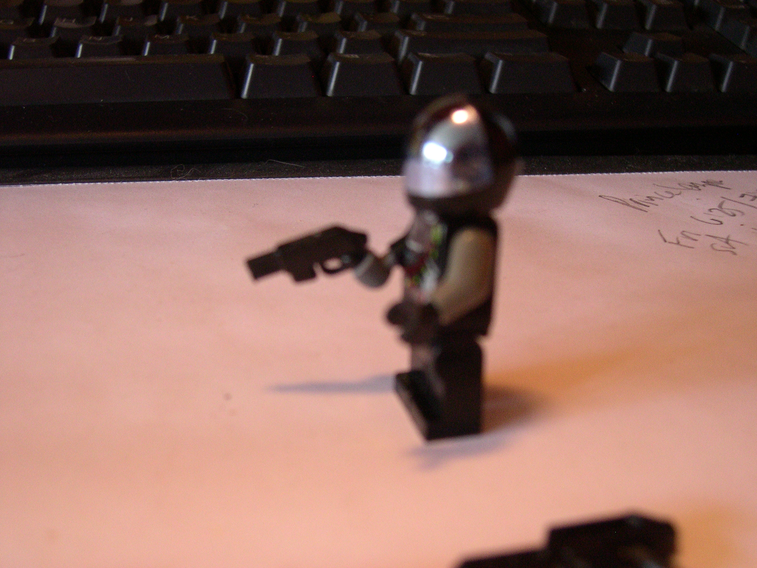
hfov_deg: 44.8
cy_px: 284
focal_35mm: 42
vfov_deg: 34.3
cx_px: 378
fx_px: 918
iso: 400
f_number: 2.9
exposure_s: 1/35
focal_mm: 9
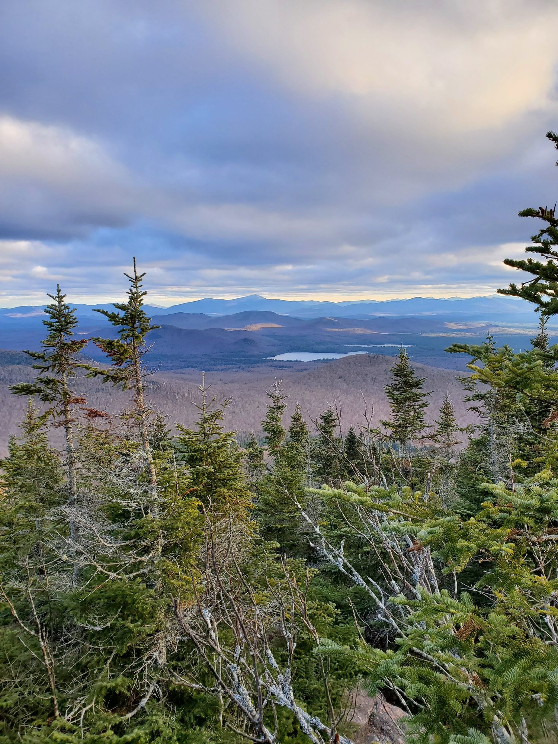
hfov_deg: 53.1
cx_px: 279
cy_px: 372
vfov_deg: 67.3
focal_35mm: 26
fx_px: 559
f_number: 2.4
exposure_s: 1/260
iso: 50
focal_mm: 4.3
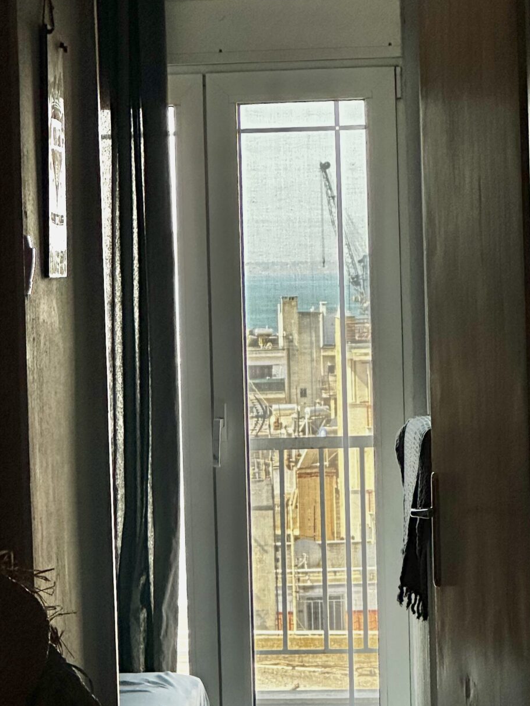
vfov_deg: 12.1
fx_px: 3327
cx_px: 242
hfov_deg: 9.1
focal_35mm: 163
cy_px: 397
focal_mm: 9
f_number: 2.8
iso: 50
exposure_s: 1/99
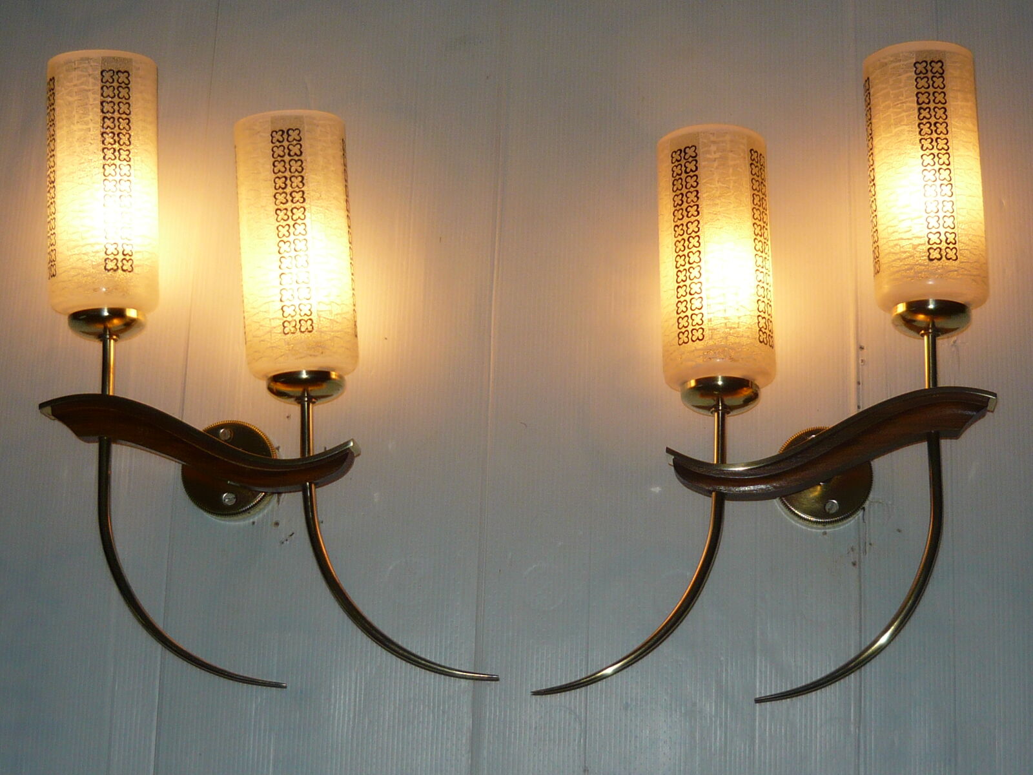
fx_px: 1731
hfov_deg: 33.2
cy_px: 388
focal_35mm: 58
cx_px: 516
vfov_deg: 25.2
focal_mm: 6
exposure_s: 1/160
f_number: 2.9
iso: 100
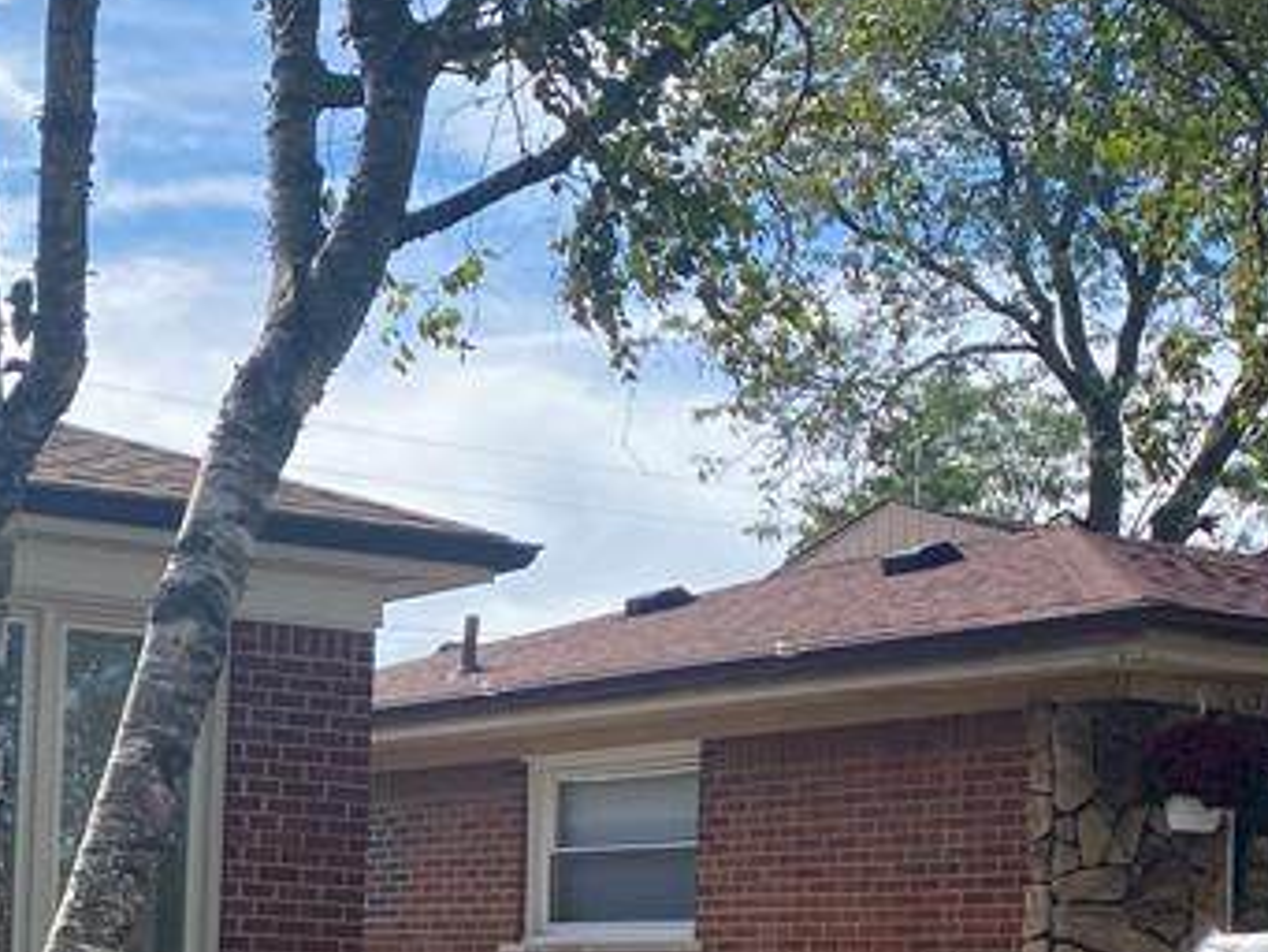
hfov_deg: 23.5
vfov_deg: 18.4
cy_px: 952
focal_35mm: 78
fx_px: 2858
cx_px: -108
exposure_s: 1/1206
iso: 32
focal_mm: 4.25
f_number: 1.8
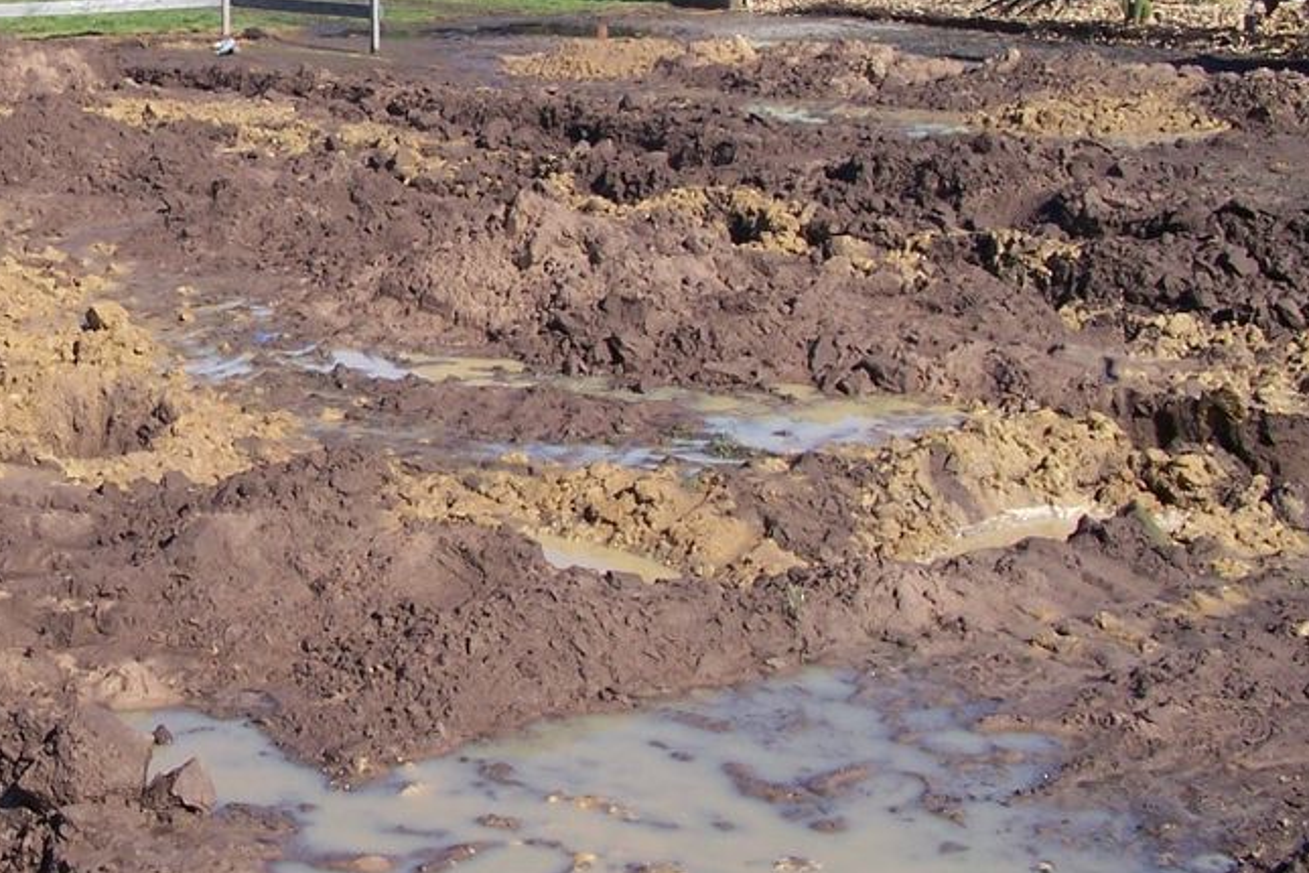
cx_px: 235
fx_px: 2400
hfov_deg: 29.7
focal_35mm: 66
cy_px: 323
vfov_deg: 20.6
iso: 80
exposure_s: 1/500
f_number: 4
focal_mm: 6
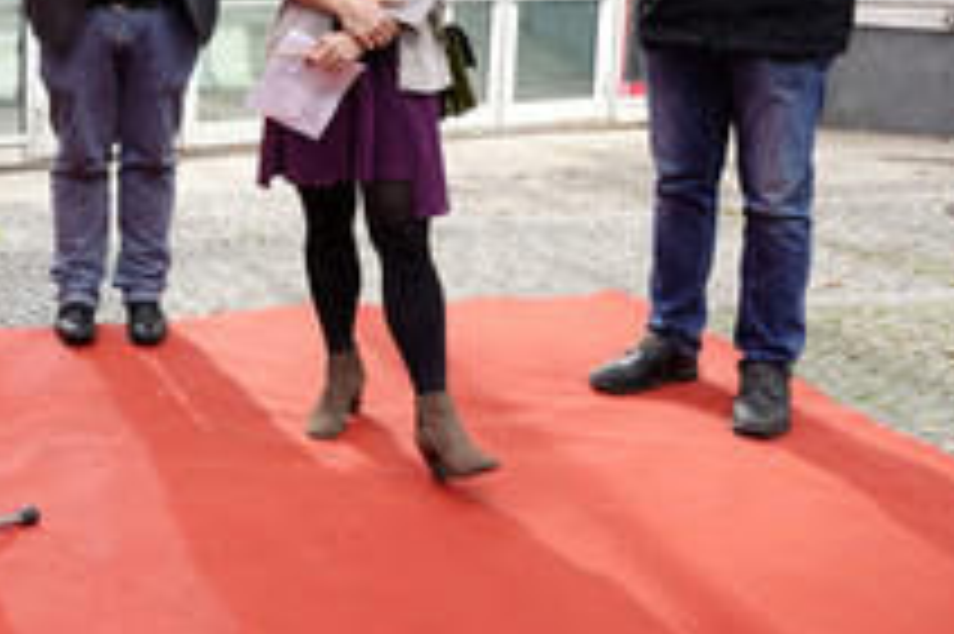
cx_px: 56
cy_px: 63
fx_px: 1350
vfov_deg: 25.6
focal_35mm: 51
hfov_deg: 36.0
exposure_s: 1/160
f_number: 4
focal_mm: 9.46
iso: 160
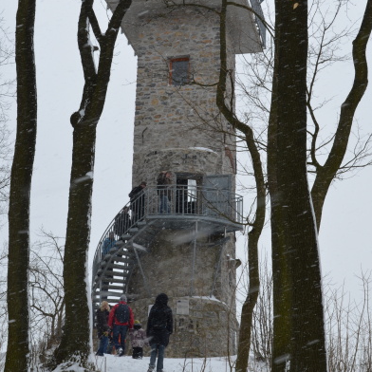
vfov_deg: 19.8
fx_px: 1066
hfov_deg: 19.8
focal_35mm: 88
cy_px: 180
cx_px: 187
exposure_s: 1/100
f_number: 14
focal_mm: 45
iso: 160
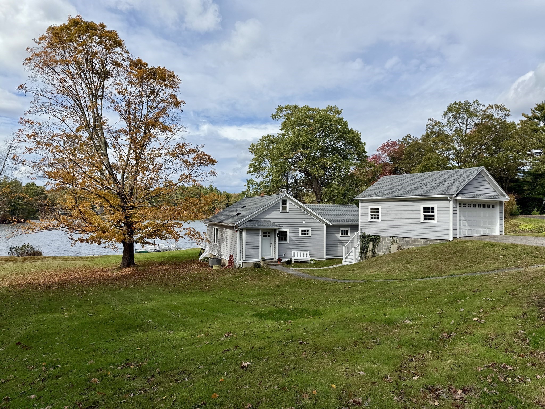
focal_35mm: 24
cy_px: 204
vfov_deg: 56.8
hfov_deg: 71.6
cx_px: 272
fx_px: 378
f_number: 1.78
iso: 80
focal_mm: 6.76
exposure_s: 1/5714
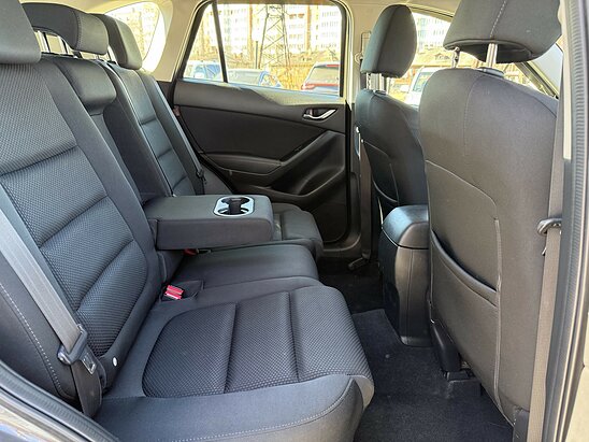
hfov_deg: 71.6
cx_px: 294
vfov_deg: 56.8
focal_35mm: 24
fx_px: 408
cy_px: 221
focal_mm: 6.76
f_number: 1.78
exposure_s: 1/62
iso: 200
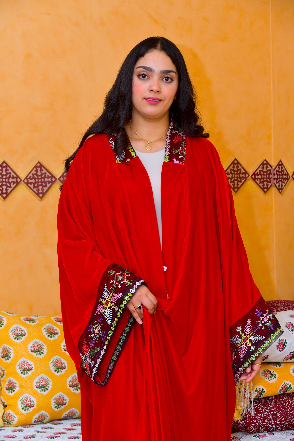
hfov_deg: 14.0
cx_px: 147
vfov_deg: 20.8
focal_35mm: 98
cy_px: 220
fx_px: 1200
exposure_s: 1/125
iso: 1000
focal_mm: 98
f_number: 8
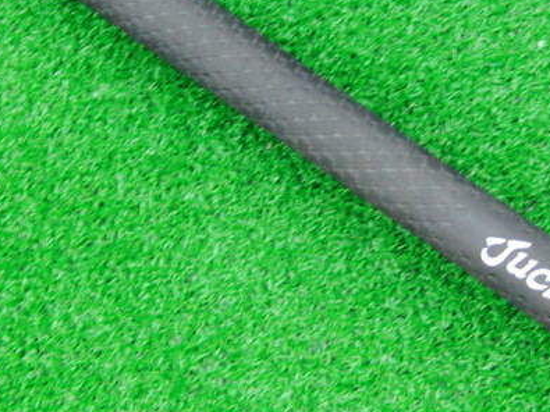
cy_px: 136
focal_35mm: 60
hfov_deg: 32.1
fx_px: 953
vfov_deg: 24.3
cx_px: 315
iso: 400
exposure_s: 1/15
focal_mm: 6.42
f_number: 3.6
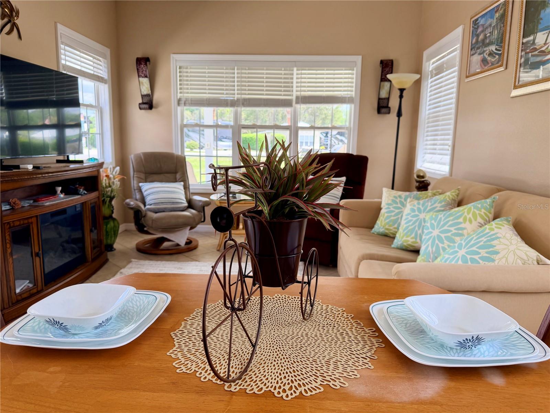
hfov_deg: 71.6
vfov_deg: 56.8
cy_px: 206
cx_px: 275
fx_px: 381
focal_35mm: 24
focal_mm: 6.76
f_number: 1.78
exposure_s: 1/389
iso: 100
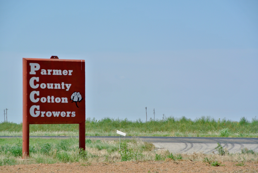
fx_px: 1586
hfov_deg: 9.3
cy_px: 86
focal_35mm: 221
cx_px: 129
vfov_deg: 6.2
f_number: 5.6
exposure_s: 1/500
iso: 125
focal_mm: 81.8
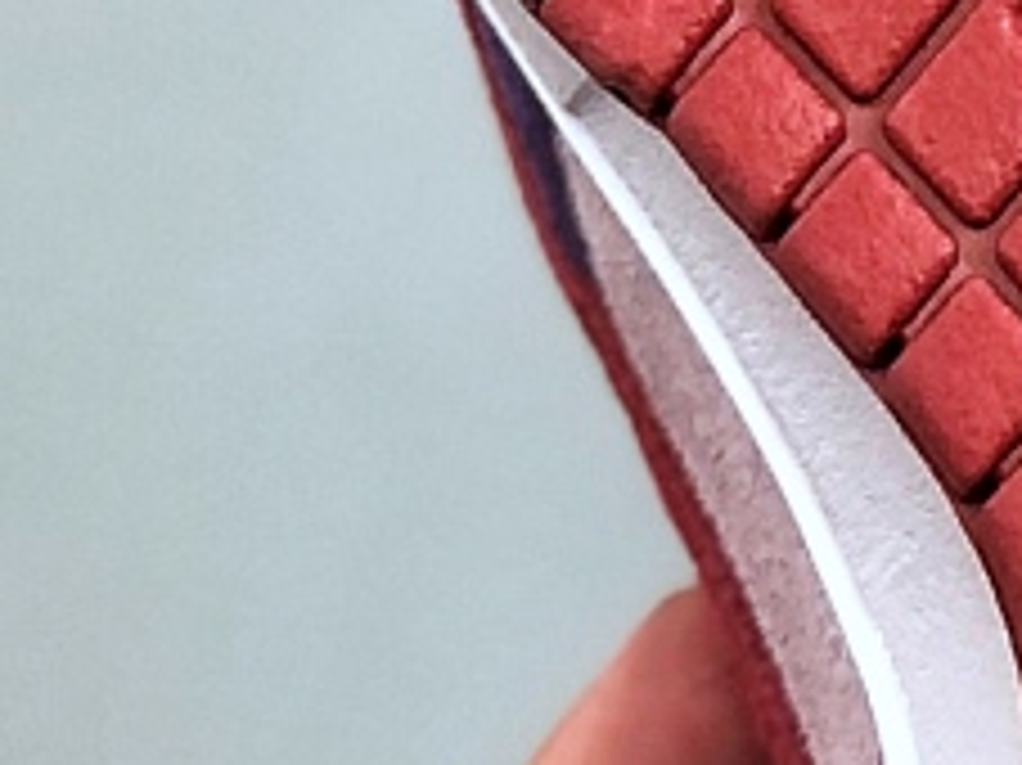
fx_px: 10682
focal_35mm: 362
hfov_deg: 5.4
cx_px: 1279
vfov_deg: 4.1
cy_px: 824
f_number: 2.8
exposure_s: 1/50
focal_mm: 6.6
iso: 25
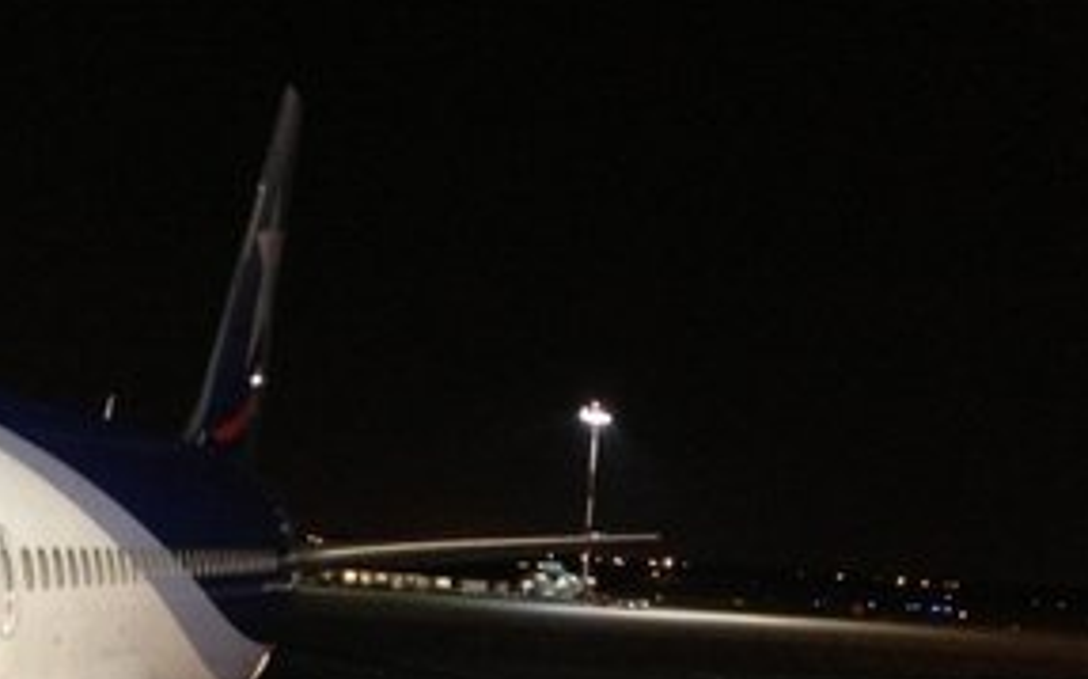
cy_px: 692
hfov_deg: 28.6
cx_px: 470
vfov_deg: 17.6
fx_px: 2134
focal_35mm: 72
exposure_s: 1/15
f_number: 2.4
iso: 800
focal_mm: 4.13
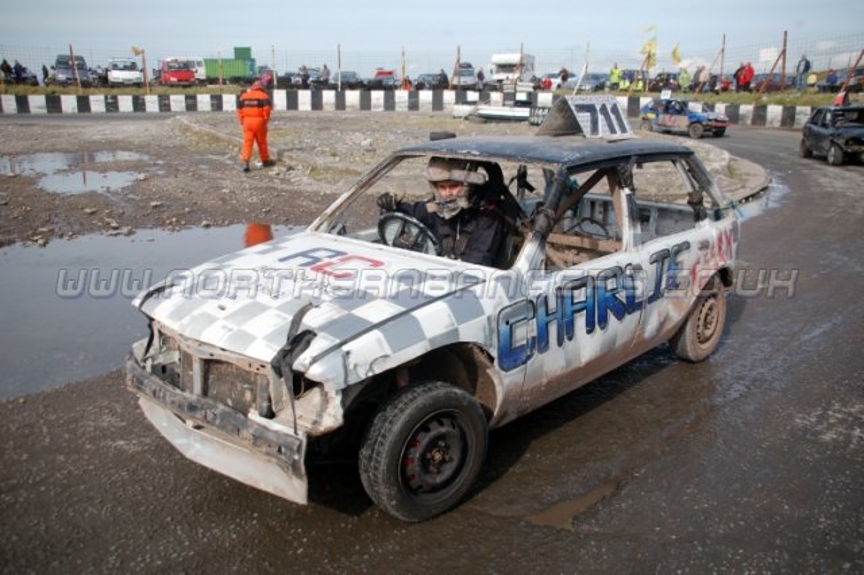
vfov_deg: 39.9
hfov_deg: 57.2
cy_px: 288
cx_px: 432
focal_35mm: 33
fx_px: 792
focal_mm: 22
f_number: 4
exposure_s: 1/1250
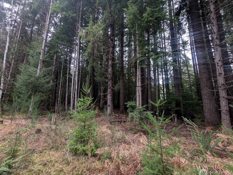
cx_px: 114
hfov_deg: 106.2
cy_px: 85
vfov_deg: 89.9
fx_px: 87
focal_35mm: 13
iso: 156
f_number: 1.95
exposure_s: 1/45
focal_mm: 2.23
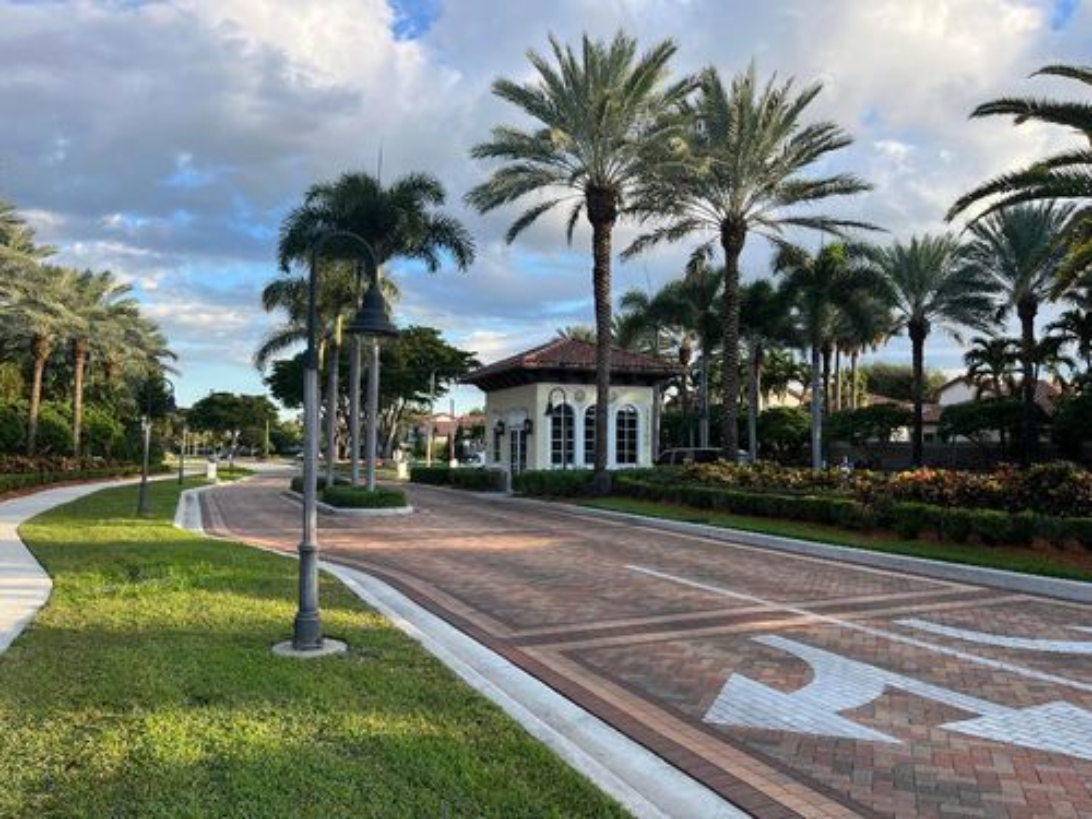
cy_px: 410
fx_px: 820
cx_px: 546
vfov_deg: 53.1
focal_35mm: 26
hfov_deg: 67.3
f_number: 1.6
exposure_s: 1/878
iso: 50
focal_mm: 5.1
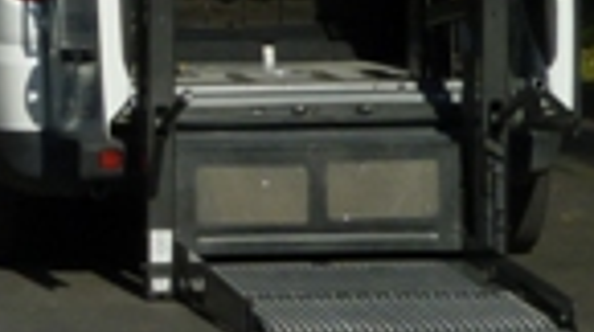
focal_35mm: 301
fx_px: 4733
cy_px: -209
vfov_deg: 4.0
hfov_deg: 6.8
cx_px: -778
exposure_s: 1/500
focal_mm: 8.8
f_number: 6.3
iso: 80
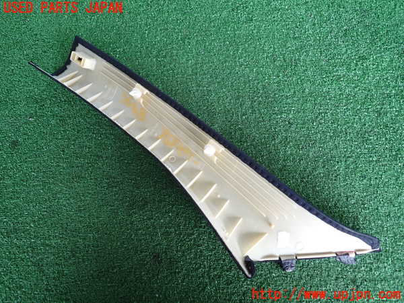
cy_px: 152
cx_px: 202
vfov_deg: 54.9
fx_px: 292
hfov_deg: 69.4
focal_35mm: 25
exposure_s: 1/60
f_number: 2
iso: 125
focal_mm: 4.5
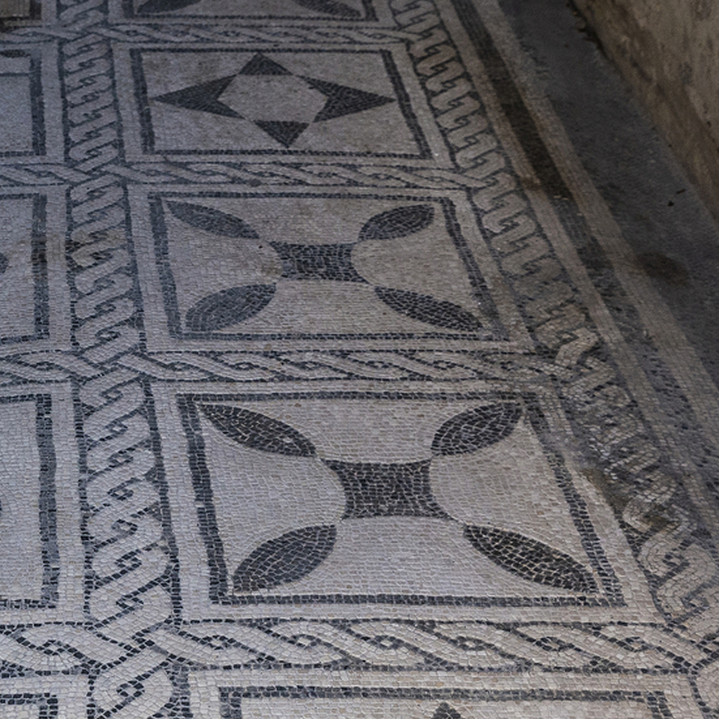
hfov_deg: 16.1
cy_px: 335
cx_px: -95
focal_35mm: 105
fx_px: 2467
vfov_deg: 16.6
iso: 400
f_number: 8
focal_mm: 34
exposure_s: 1/80
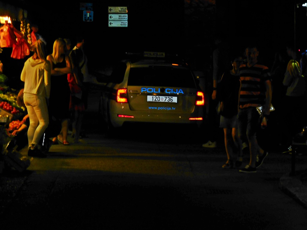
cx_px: 154
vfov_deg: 10.6
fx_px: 1242
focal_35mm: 140
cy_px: 115
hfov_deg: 14.1
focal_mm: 25
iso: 280
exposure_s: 1/60
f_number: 5.1
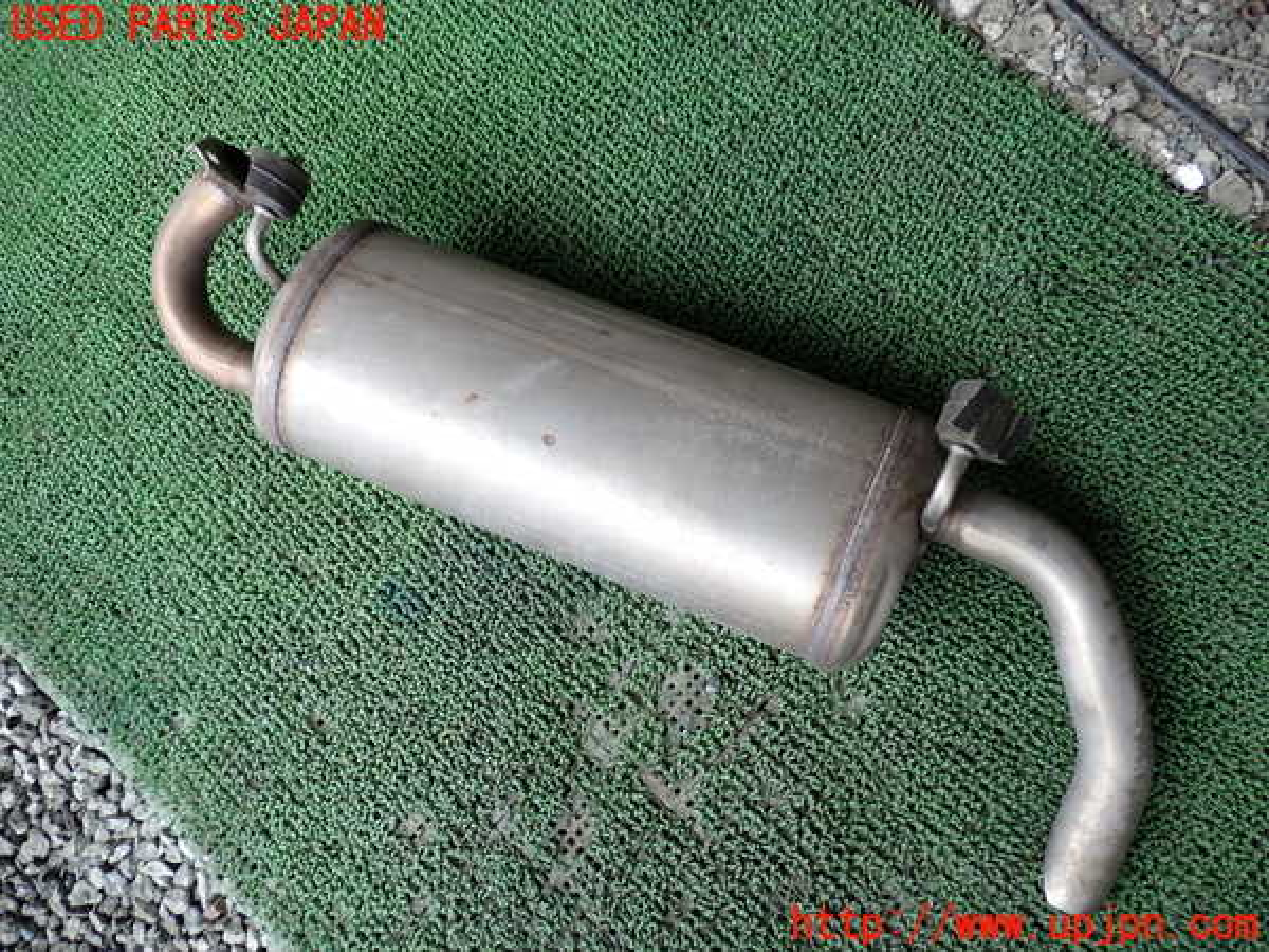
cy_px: 476
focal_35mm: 30
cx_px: 634
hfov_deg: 60.0
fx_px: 1100
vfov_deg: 46.8
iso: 200
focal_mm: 5.4
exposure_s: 1/100
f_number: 2.3
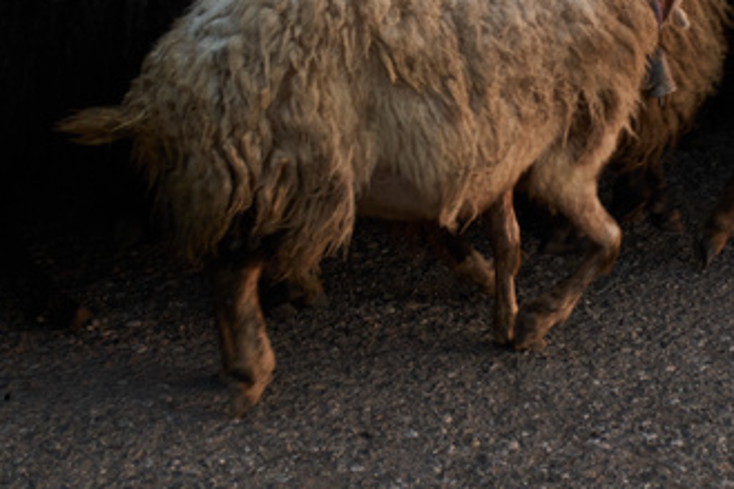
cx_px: 593
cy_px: -1
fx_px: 2221
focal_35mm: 109
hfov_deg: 18.6
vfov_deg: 12.4
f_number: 3.5
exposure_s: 1/400
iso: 500
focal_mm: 35
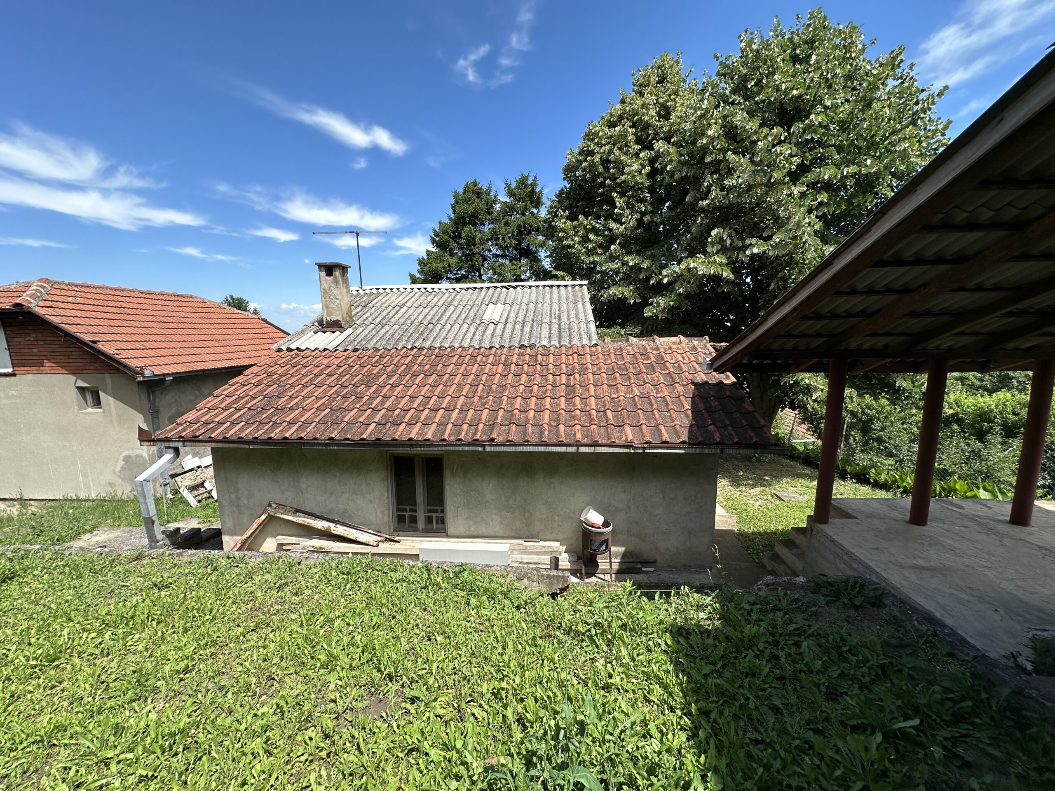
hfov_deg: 102.1
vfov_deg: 85.7
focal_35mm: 14
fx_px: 427
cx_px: 528
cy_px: 396
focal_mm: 2.22
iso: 40
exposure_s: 1/1135
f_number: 2.2
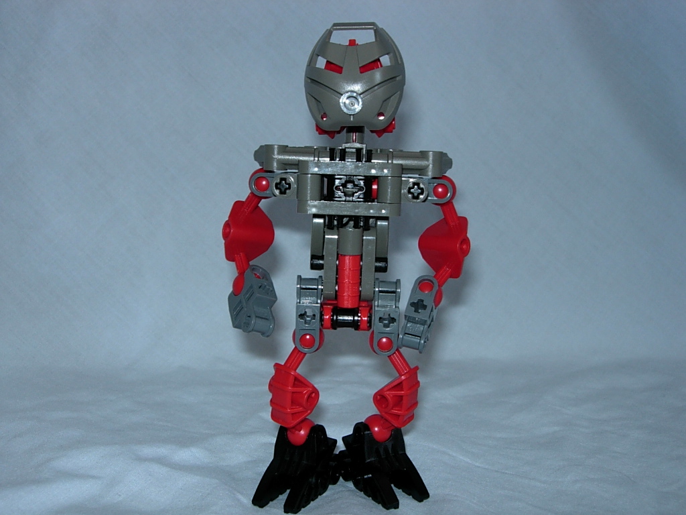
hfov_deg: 45.8
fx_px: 813
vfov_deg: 35.1
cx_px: 343
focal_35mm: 41
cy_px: 258
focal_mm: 8.5
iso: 79
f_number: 4.9
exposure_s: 1/38
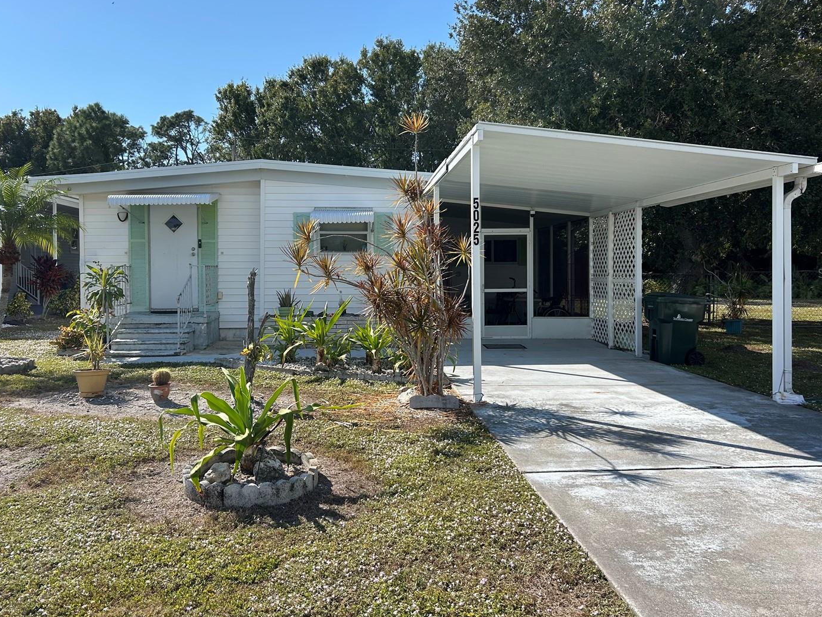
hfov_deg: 60.0
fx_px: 712
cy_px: 273
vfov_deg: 46.7
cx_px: 400
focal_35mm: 30
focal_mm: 5.7
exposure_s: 1/3704
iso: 50
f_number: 1.5
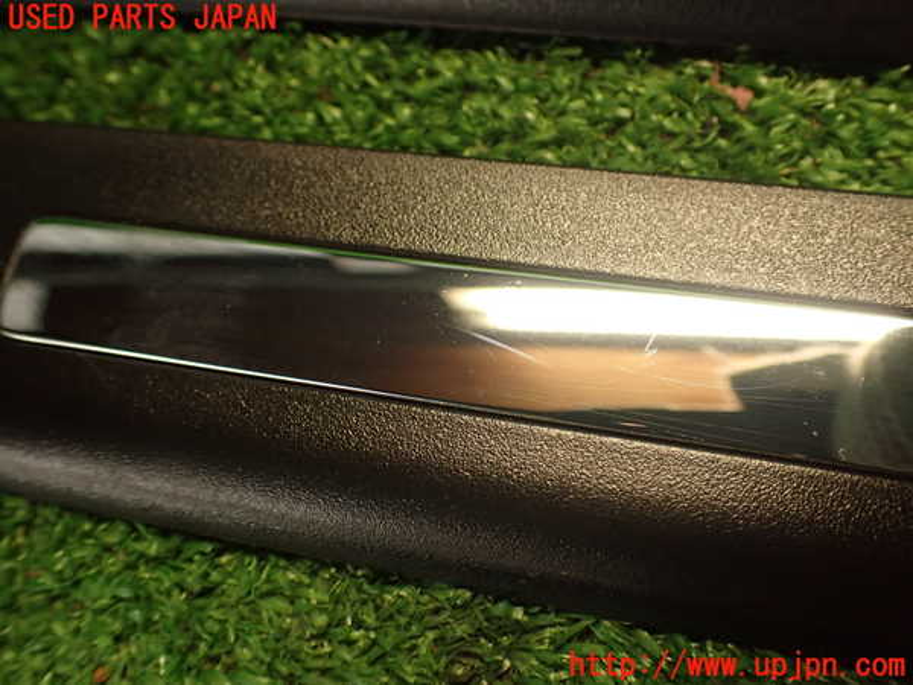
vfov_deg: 44.2
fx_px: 844
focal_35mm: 32
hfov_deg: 56.8
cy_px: 342
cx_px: 456
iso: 250
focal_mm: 5.79
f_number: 2.4
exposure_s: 1/30
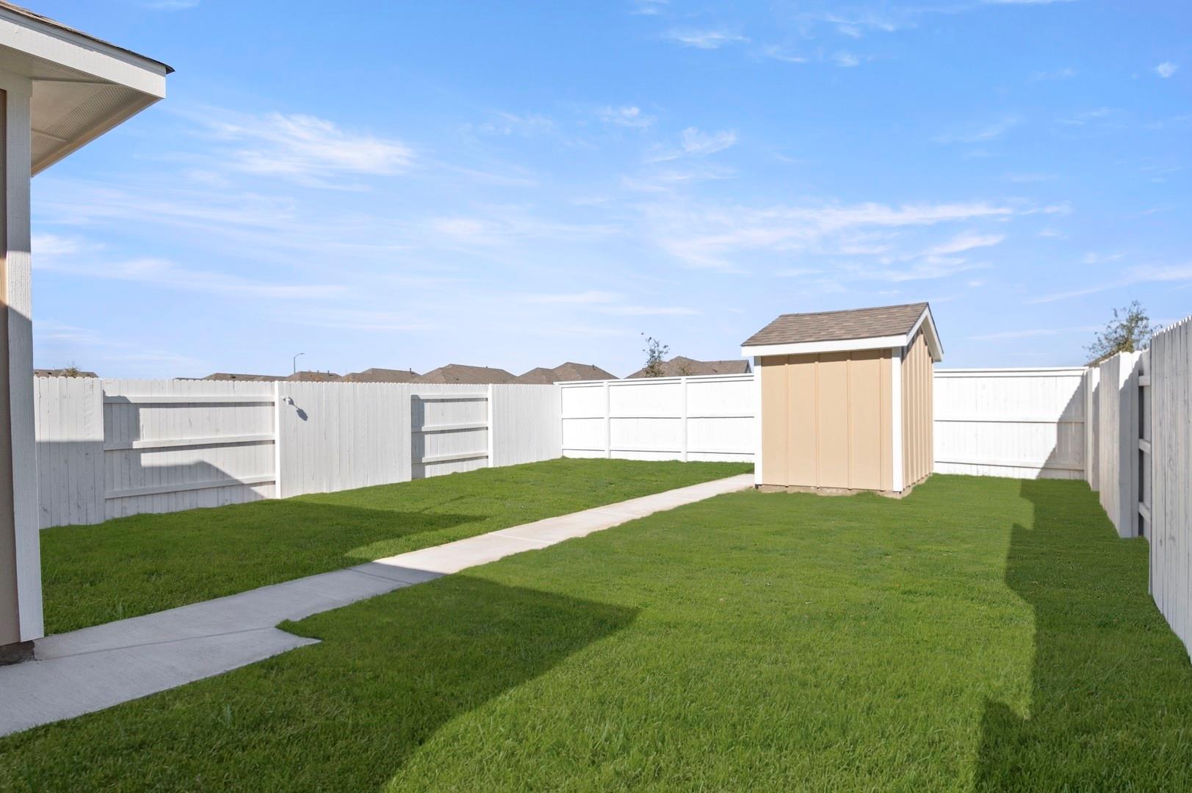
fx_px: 1191
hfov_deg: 53.2
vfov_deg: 36.8
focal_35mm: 36
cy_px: 396
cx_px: 596
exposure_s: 1/640
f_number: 8
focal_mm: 24
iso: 400
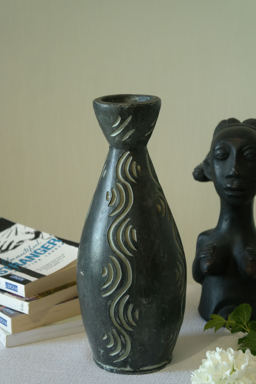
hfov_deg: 17.5
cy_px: 193
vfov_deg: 26.0
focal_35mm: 78
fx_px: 832
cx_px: 129
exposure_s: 1/40
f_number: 5.6
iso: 800
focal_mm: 50
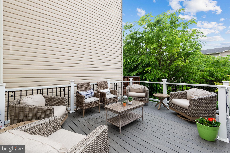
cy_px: 76
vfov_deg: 73.7
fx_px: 102
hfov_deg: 96.7
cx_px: 115
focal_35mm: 16
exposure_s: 1/50
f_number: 8
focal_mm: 16
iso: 200
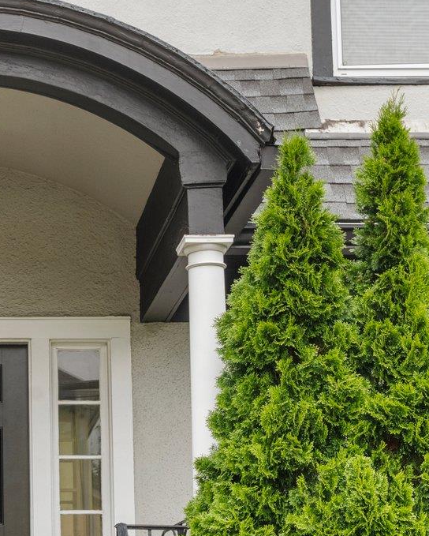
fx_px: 1570
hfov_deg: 15.2
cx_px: -31
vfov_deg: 19.1
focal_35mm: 99
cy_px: 446
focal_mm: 35
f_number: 7.1
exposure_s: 1/125
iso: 5000
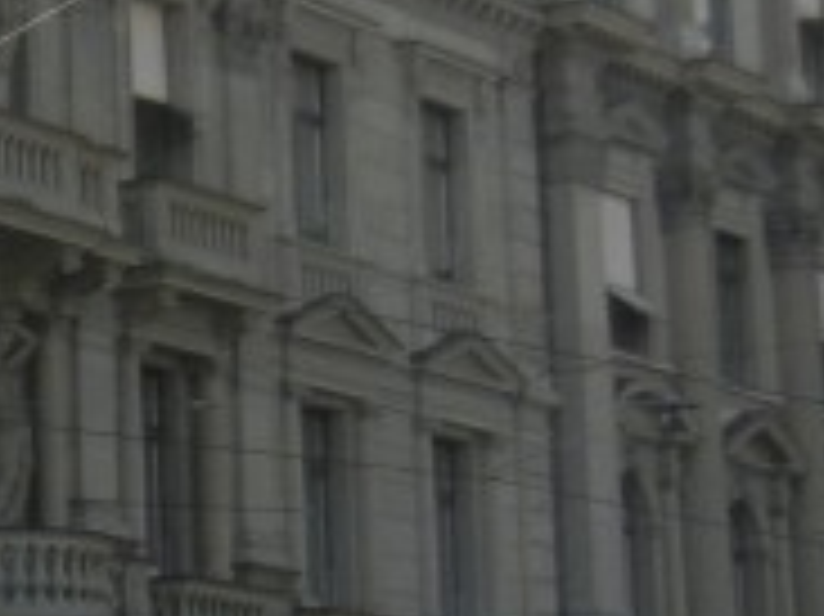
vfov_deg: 8.8
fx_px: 3996
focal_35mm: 168
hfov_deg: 10.5
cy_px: 391
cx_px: -995
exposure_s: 1/907
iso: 160
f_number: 3.5
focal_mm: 5.4
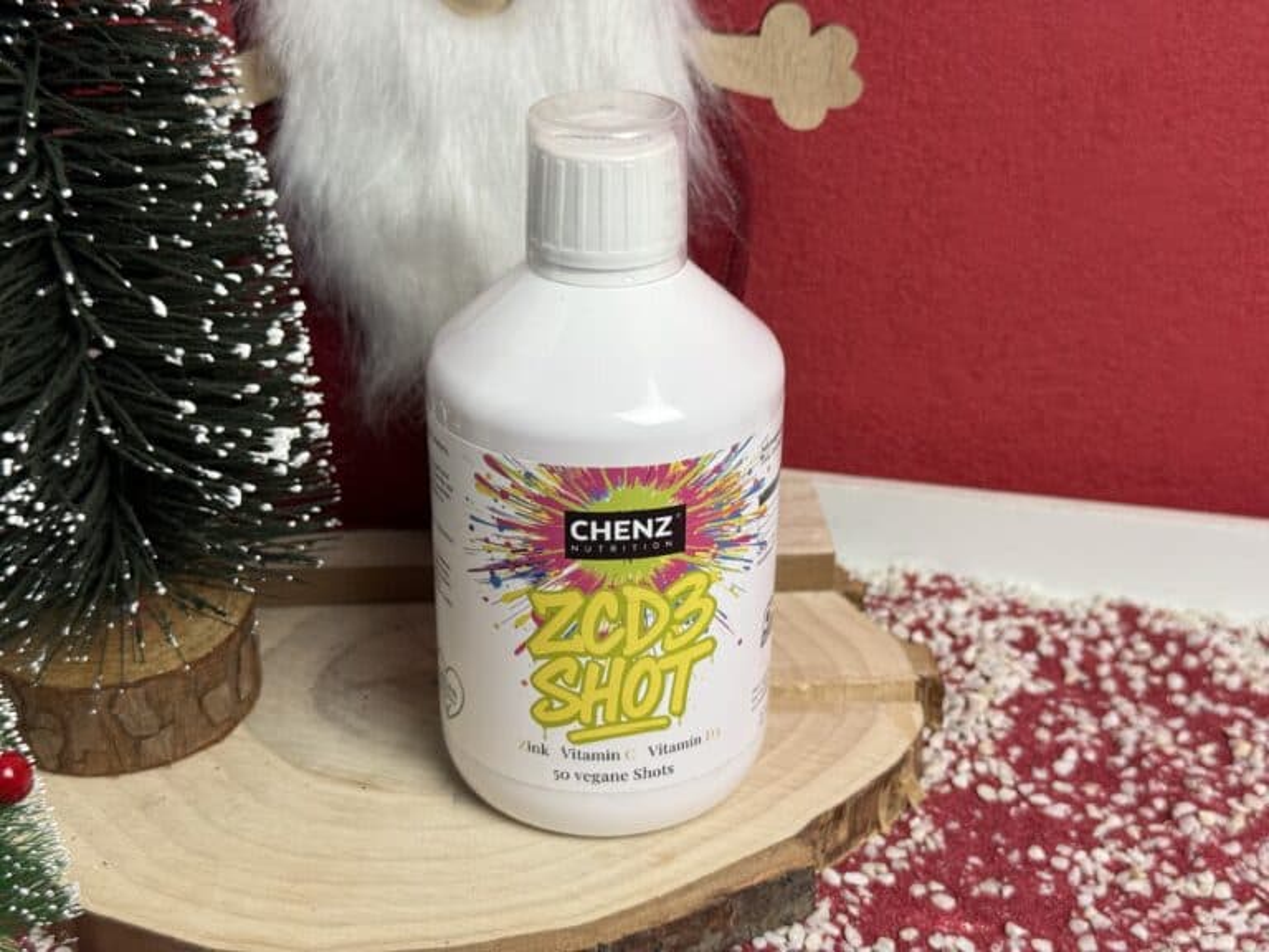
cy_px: 476
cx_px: 634
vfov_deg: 30.3
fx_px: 1760
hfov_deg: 39.7
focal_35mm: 48
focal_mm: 6.76
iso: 80
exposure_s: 1/100
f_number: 1.78
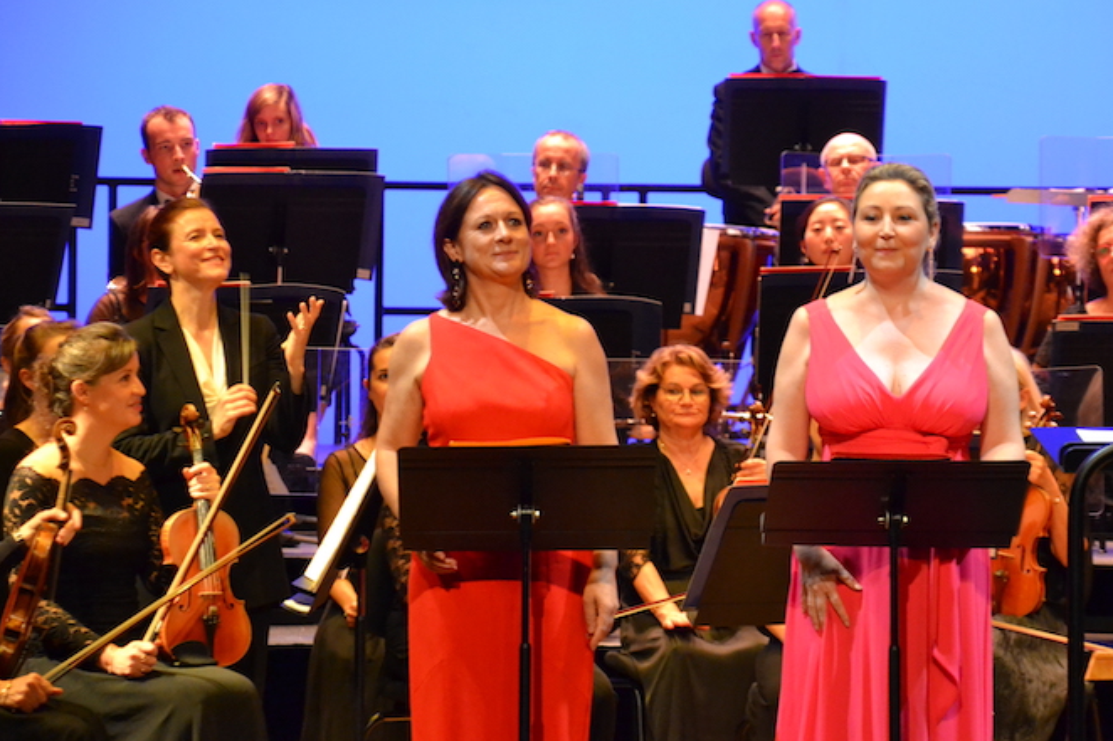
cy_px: 379
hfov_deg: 10.1
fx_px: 6274
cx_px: 654
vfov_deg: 6.8
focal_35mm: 203
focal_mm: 112
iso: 3200
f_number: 5.6
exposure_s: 1/60
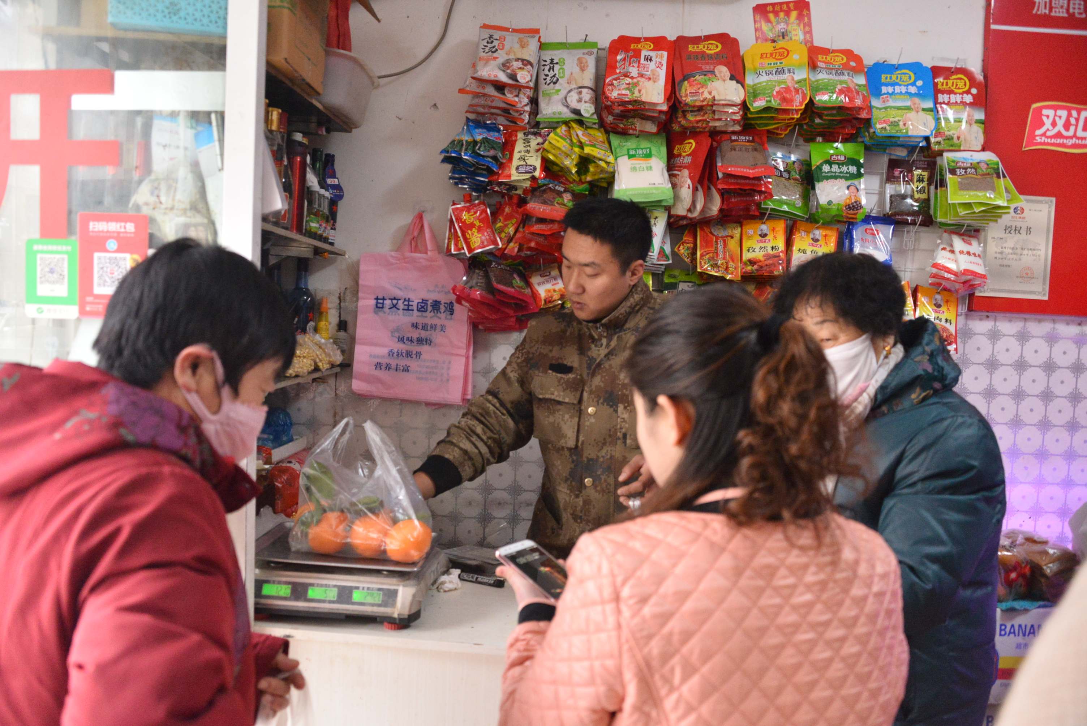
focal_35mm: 28
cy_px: 363
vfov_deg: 46.4
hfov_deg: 65.5
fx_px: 846
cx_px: 544
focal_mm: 28
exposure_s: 1/125
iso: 5000
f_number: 3.5
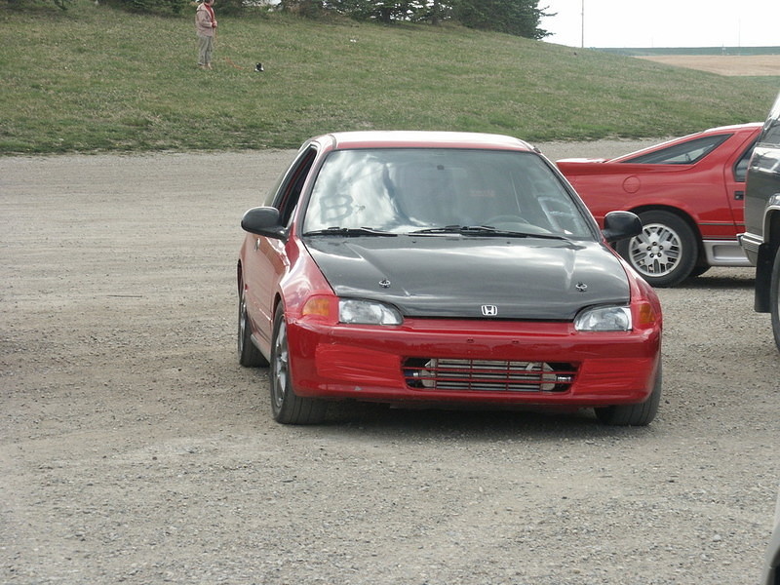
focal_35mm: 141
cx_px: 390
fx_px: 3177
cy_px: 292
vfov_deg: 10.5
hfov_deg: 14.0
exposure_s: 1/125
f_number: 8
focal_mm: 35.71
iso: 100
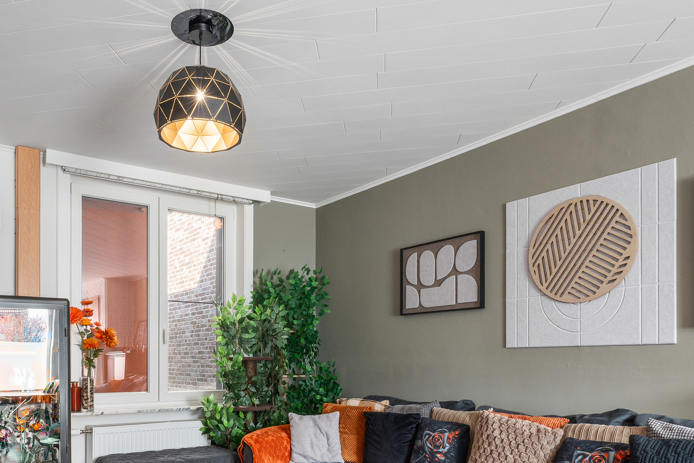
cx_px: 270
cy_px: 348
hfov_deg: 66.6
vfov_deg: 46.2
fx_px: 521
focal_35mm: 27
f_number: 11
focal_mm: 14
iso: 250
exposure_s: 1/250
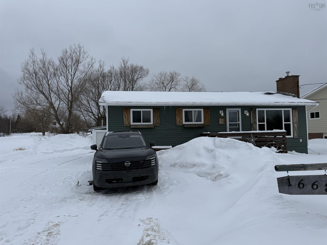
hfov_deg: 71.6
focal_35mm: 24
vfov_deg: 56.8
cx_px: 164
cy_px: 122
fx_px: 227
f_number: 1.78
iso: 80
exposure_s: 1/3953
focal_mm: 6.76
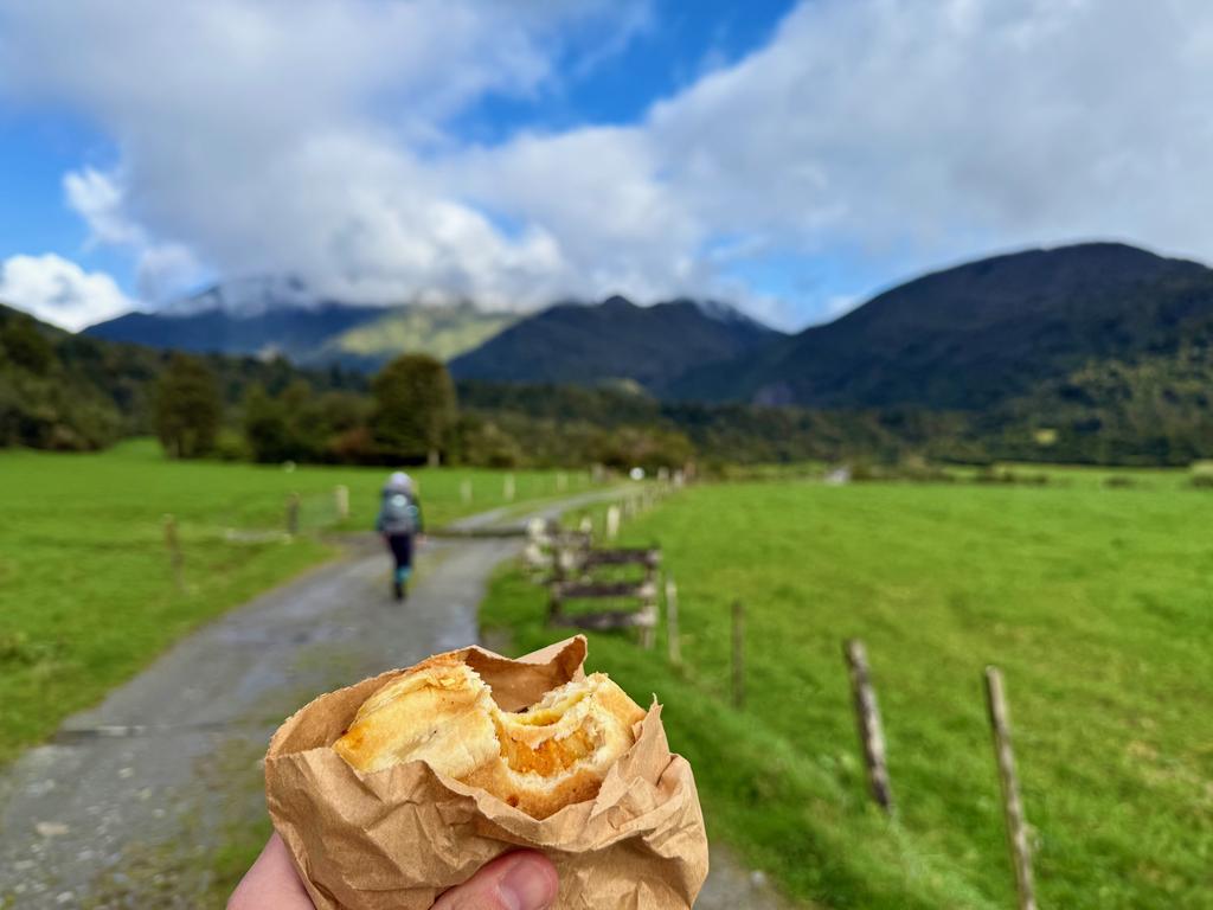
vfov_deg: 56.8
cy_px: 455
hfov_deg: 71.6
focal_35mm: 24
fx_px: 841
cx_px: 606
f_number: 1.78
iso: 80
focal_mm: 6.76
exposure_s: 1/2000
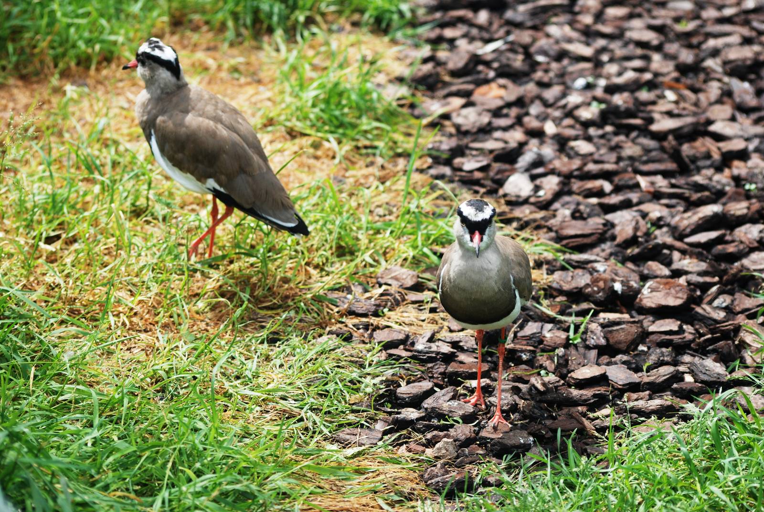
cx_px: 382
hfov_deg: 13.7
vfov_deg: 9.2
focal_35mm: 150
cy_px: 256
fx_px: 3187
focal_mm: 100
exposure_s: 1/400
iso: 200
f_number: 5
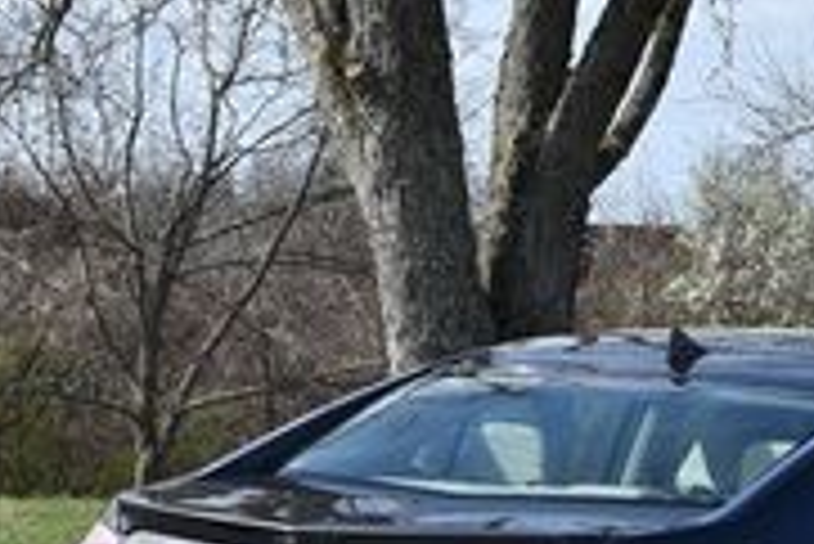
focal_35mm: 239
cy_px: 447
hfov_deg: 8.5
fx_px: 5403
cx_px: 886
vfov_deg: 5.8
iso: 100
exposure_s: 1/250
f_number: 8
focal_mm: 45
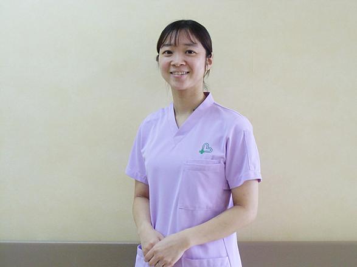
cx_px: 178
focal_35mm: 47
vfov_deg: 30.9
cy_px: 134
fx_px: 485
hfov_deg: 40.4
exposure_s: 1/60
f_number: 4.2
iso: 400
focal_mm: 8.29
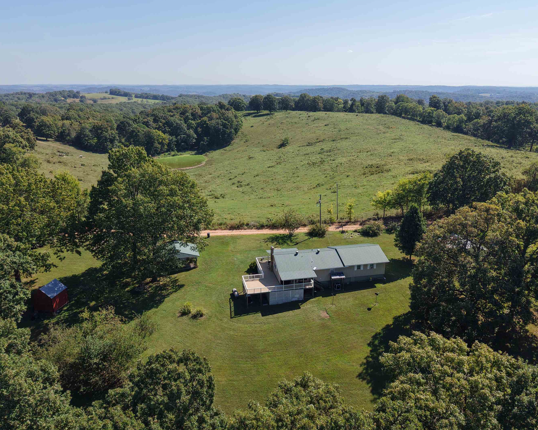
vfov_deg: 53.2
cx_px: 276
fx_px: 430
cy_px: 216
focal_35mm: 27
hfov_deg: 64.1
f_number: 1.8
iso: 290
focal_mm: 8.67
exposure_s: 1/6000
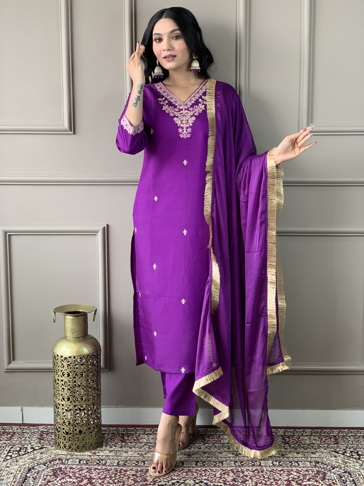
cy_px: 243
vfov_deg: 36.8
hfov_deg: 28.0
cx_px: 182
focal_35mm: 52
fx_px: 729
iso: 64
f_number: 2.4
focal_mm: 6
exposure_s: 1/100
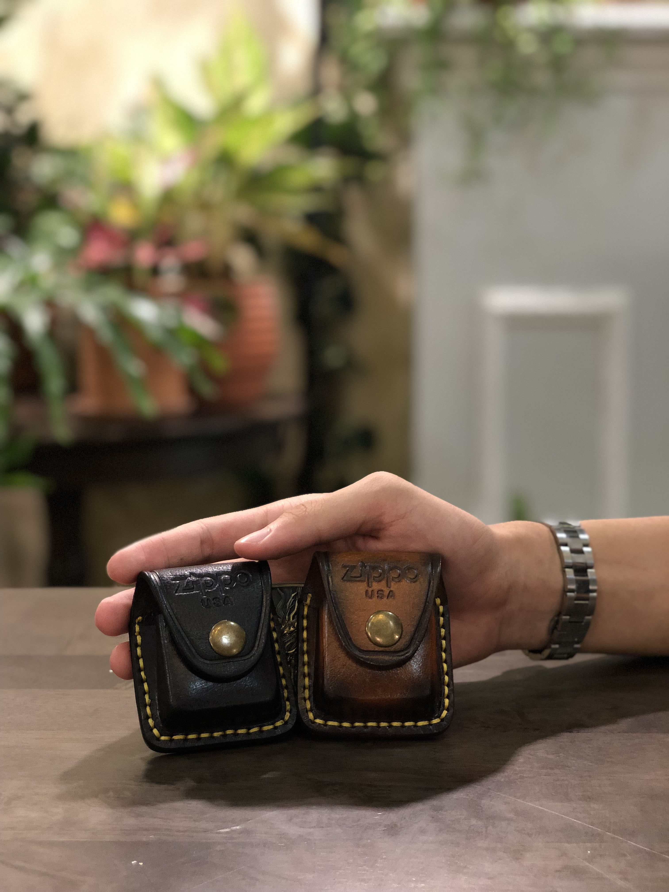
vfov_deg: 36.8
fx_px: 1340
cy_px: 446
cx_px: 334
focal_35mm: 52
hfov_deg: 28.0
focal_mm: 6
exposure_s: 1/25
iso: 125
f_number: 2.4
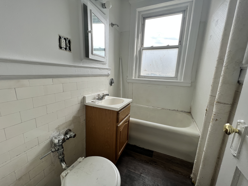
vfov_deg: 89.9
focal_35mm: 13
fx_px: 93
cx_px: 124
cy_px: 93
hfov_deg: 106.2
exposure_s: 1/239
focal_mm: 1.57
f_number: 1.8
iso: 32
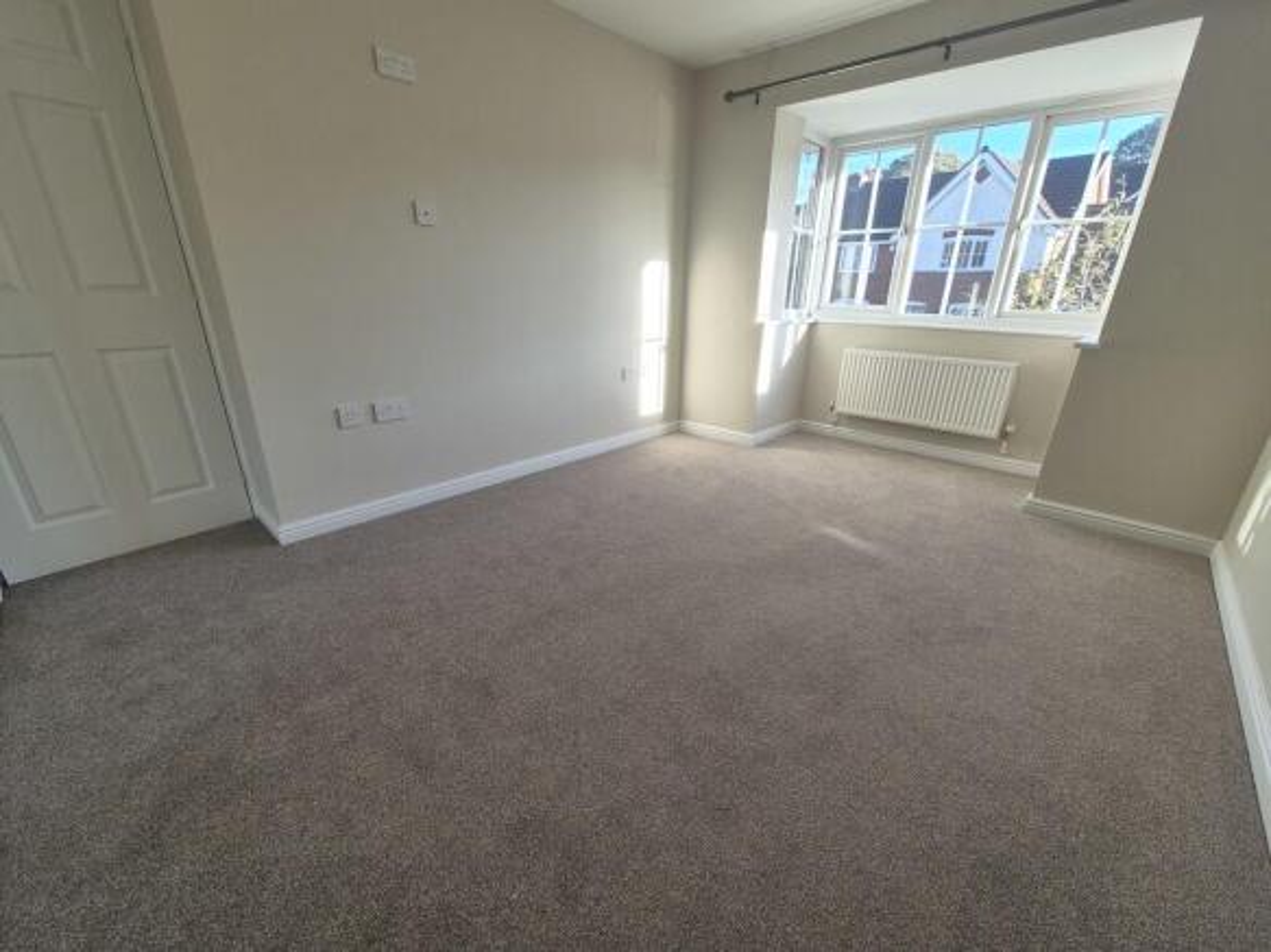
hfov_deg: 106.2
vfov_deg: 89.9
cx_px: 636
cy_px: 476
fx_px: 477
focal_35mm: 13
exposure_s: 1/123
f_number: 2.2
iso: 50
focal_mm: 2.2
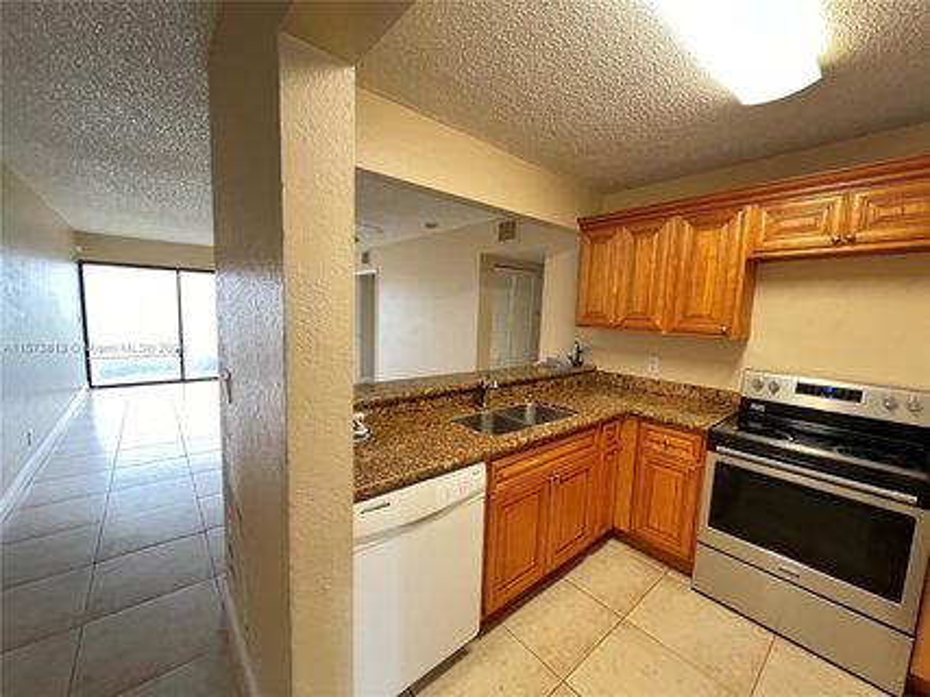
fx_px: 349
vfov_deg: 89.9
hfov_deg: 106.2
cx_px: 465
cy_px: 348
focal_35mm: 13
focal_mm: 1.57
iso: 1000
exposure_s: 1/60
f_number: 1.8
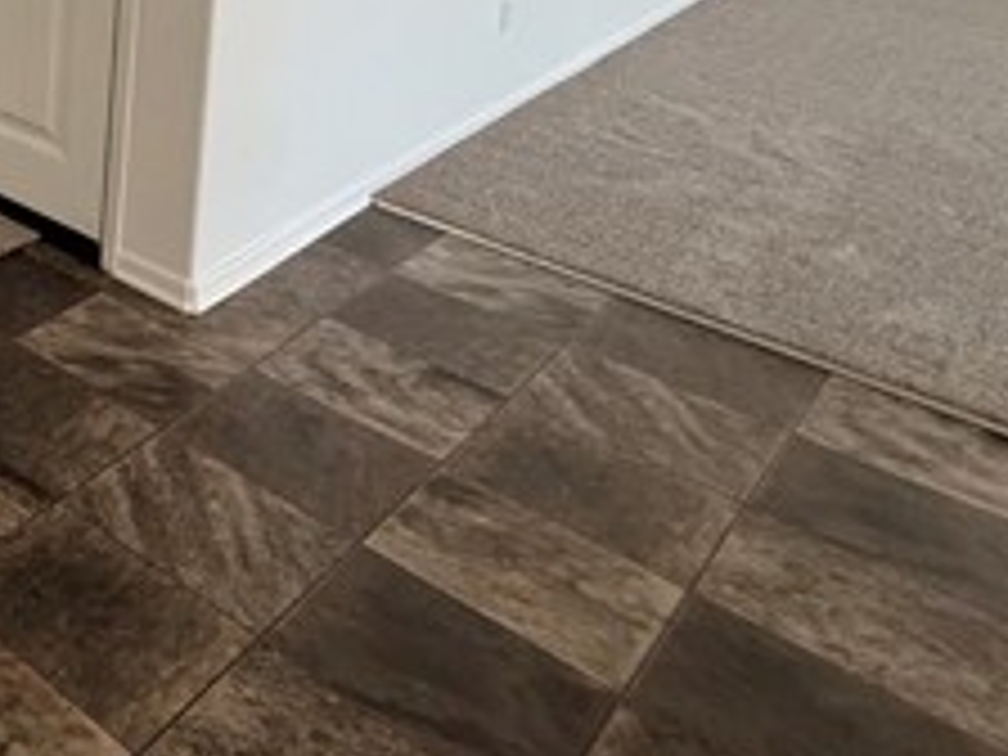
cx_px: -400
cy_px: -198
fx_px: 1165
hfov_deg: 31.4
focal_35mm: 40
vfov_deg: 29.7
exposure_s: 1/120
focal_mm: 2.22
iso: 200
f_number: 2.2
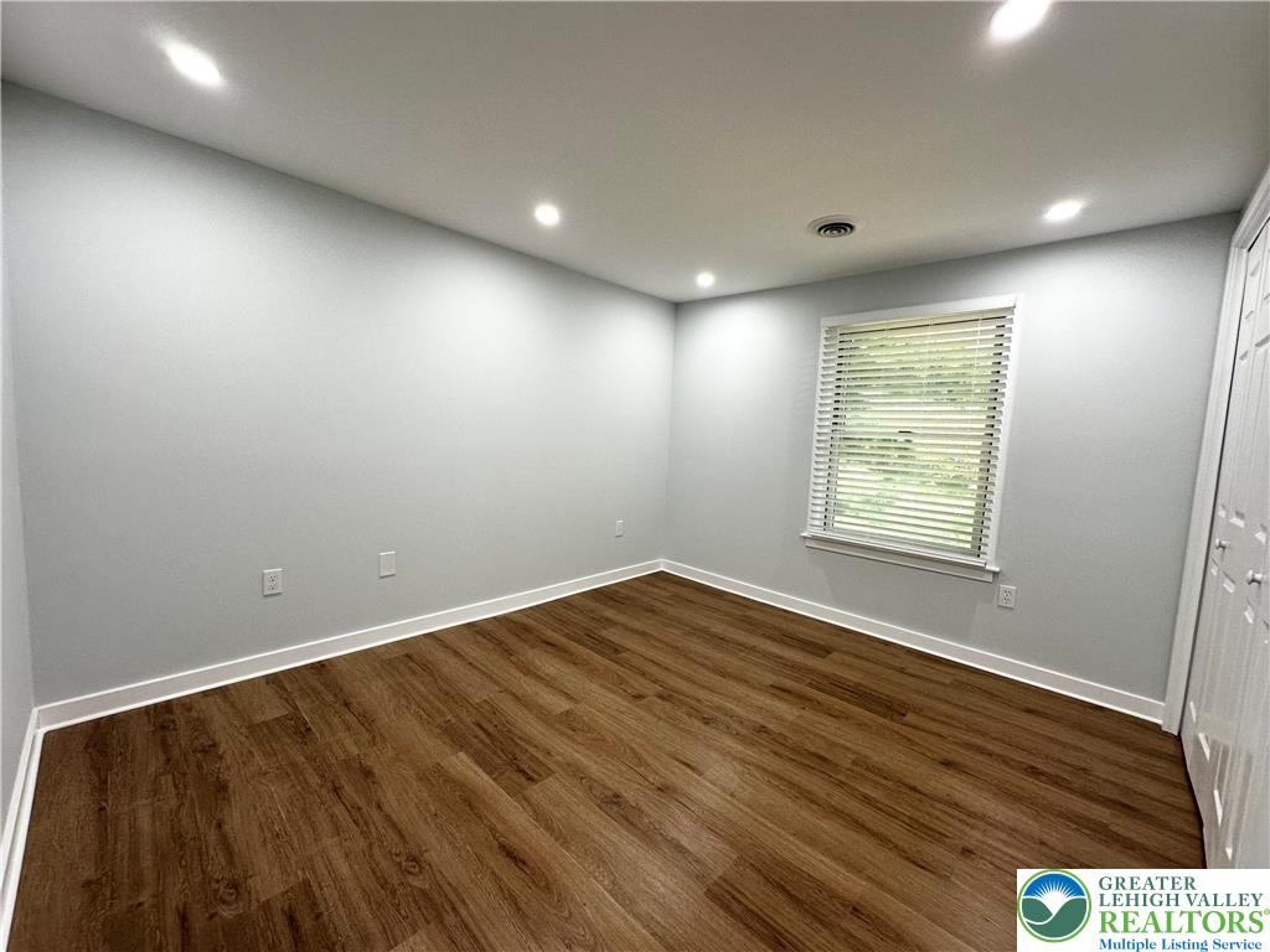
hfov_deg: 102.1
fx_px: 514
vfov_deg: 85.7
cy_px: 476
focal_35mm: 14
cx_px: 635
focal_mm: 2.22
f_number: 2.2
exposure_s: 1/120
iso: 125
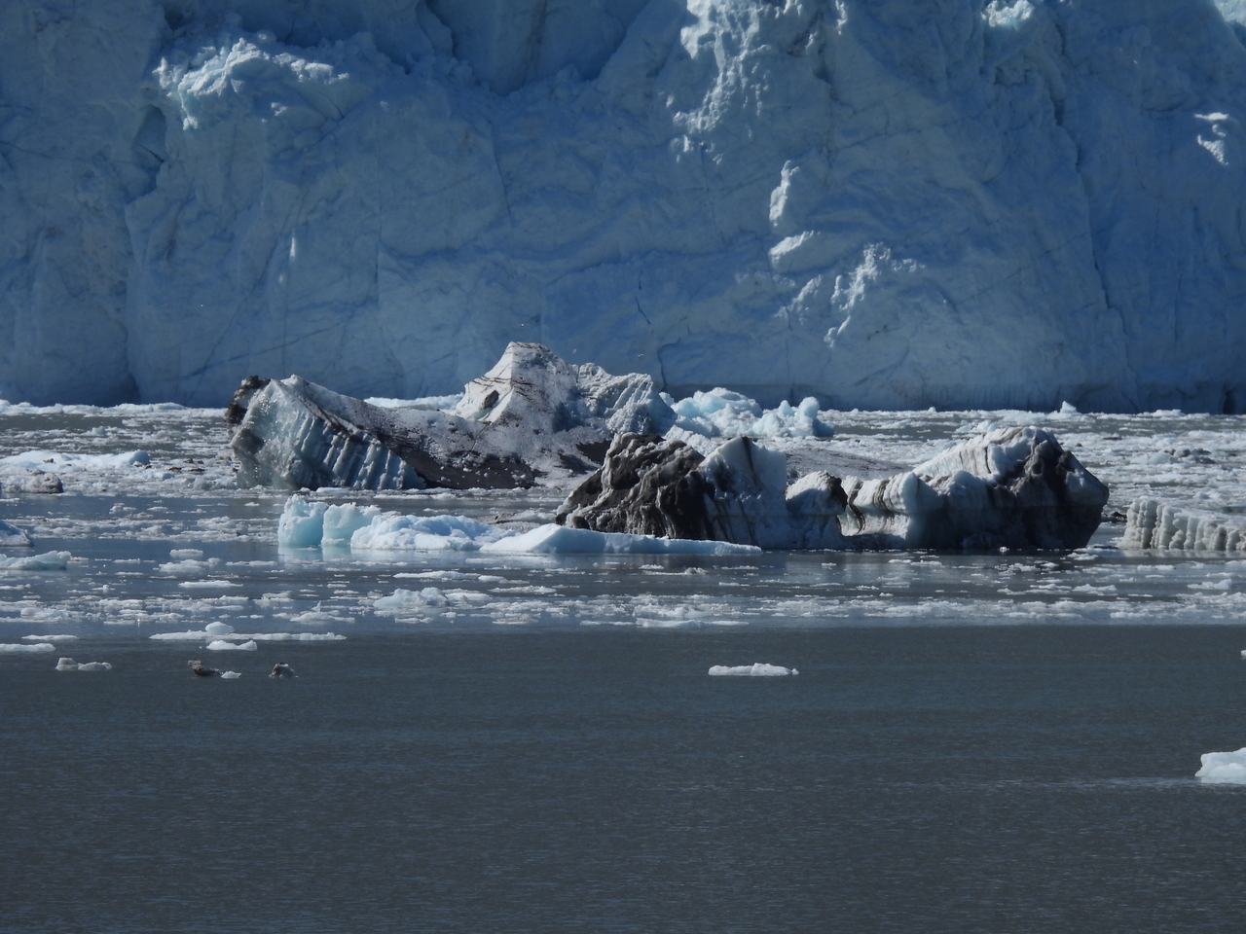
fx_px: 28796
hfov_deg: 2.5
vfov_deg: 1.9
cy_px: 467
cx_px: 623
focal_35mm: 800
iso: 100
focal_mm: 143
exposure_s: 1/1250
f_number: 5.6
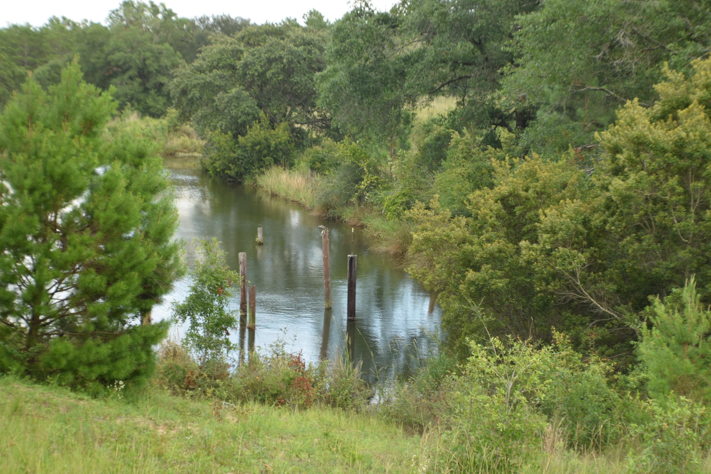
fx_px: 1629
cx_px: 356
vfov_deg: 16.6
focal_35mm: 82
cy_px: 237
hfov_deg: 24.6
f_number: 6.3
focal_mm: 55
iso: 100
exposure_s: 1/30
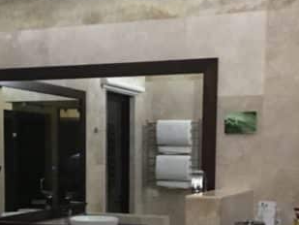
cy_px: 214
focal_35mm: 75
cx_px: 106
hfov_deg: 25.9
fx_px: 648
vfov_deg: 19.2
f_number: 2.2
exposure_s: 1/15
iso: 1600
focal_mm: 4.15
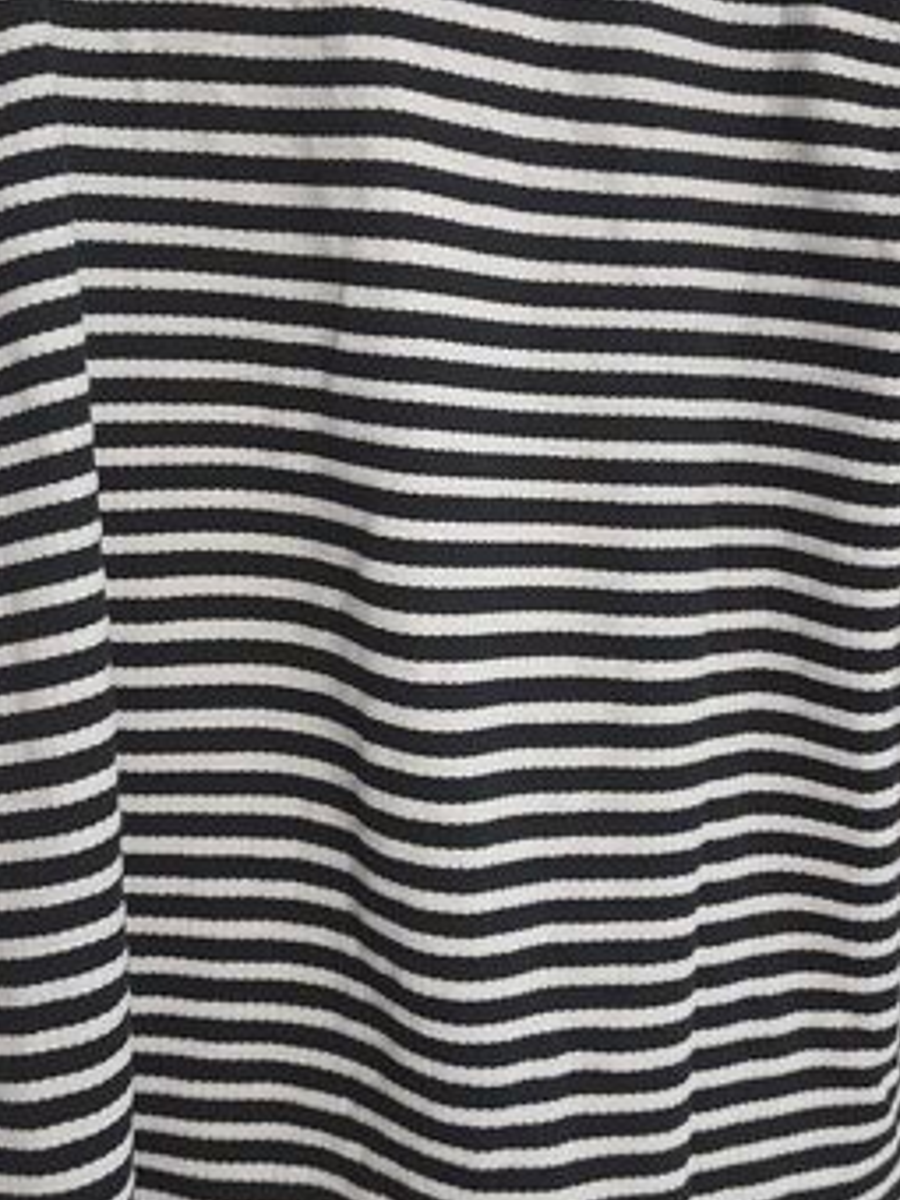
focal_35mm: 47
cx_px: 409
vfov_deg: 40.2
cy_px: 448
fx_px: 1629
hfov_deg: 30.9
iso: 640
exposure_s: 1/25
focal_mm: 4.6
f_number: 2
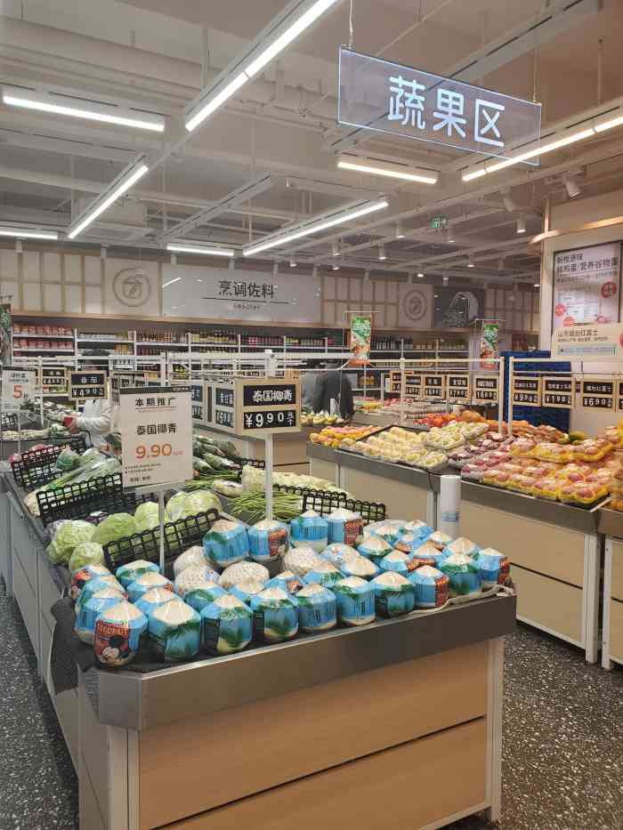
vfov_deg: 67.3
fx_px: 624
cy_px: 415
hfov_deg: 53.1
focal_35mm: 26
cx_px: 312
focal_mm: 4.3
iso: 50
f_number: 2.4
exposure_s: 1/110
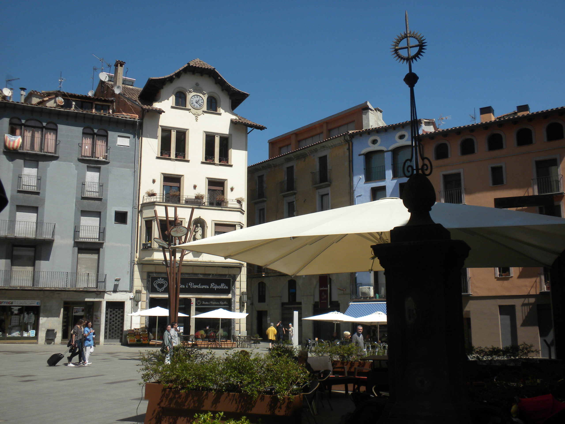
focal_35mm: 37
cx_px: 282
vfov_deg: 38.7
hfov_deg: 50.1
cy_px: 212
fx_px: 604
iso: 64
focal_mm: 6.6
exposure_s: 1/148
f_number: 10
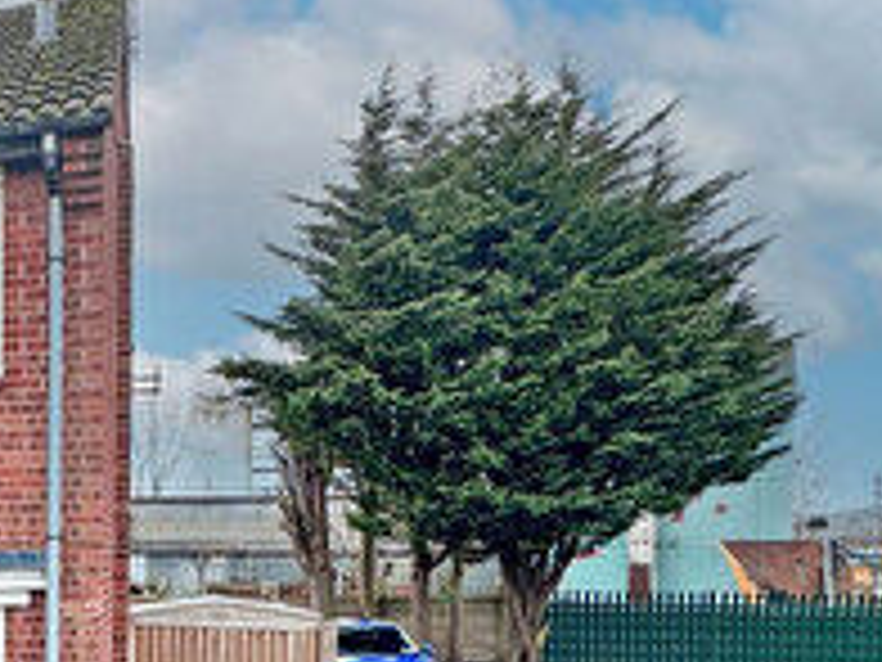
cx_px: -369
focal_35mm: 50
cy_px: 561
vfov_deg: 28.3
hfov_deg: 28.3
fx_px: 1274
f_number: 2.2
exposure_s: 1/496
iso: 40
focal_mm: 2.22
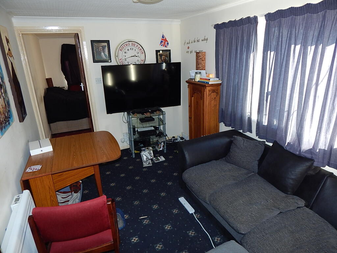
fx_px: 214
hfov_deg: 76.4
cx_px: 168
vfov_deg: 61.1
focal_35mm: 22
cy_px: 126
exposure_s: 1/30
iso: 125
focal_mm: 4
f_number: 3
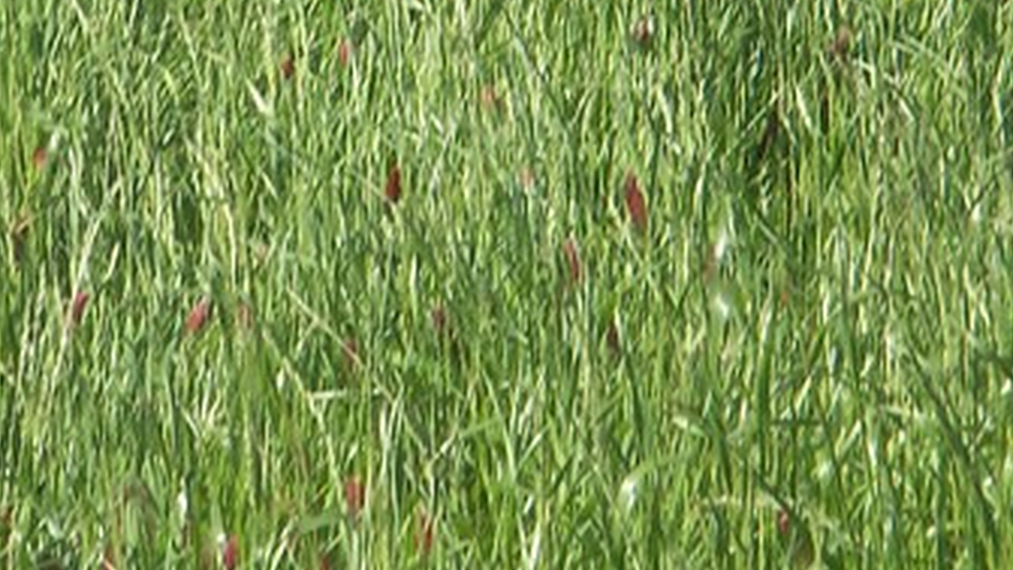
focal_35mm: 630
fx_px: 16922
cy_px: -190
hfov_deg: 3.4
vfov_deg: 1.9
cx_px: 648
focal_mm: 31.6
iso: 100
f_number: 5.6
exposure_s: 1/320
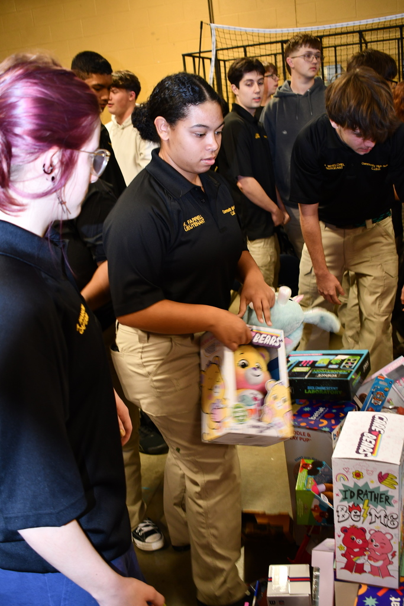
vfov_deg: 51.9
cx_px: 202
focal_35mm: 37
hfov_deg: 36.0
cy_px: 303
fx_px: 623
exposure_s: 1/60
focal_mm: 25
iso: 900
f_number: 4
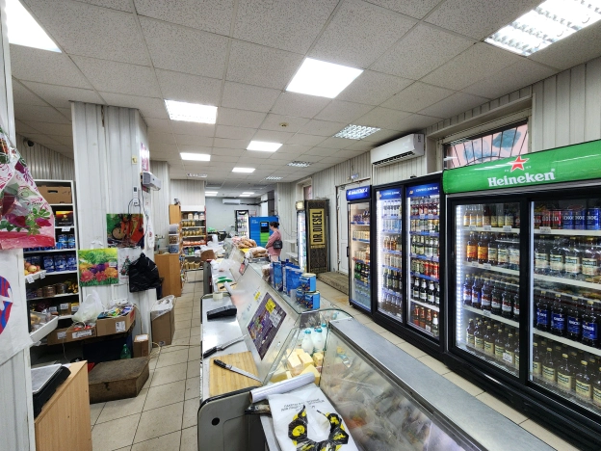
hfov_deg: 106.2
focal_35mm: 13
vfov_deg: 89.9
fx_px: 226
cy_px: 226
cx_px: 300
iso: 125
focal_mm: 2.2
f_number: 2.2
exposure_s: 1/50
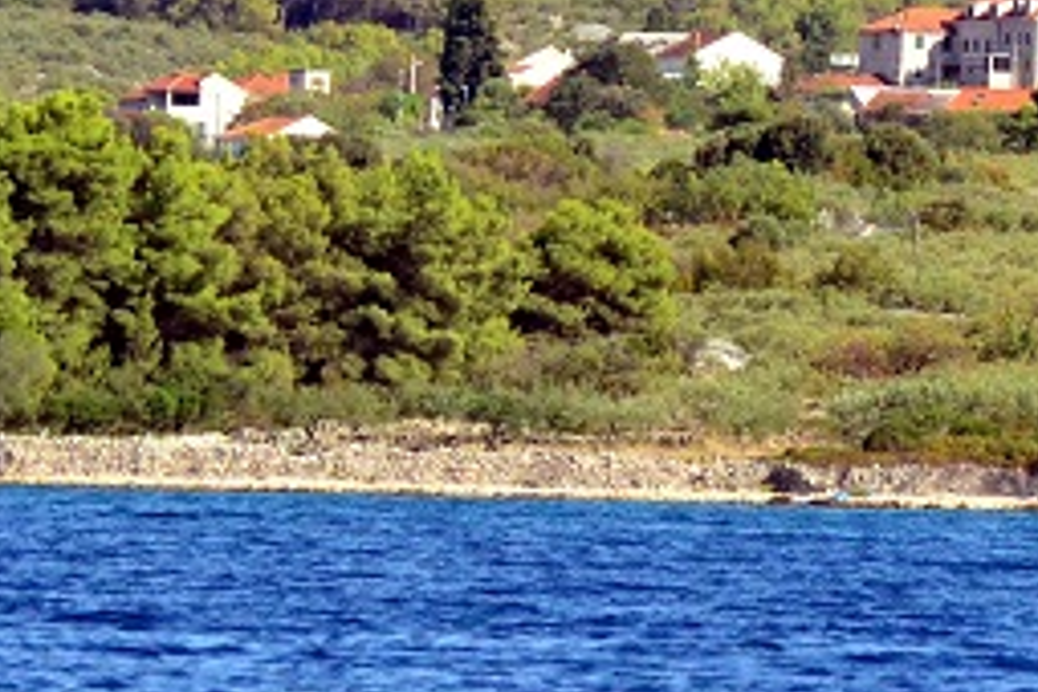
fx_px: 17270
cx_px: 1608
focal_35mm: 599
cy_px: -309
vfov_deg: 2.3
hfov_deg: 3.4
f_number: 5.6
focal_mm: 102
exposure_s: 1/8000
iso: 2000
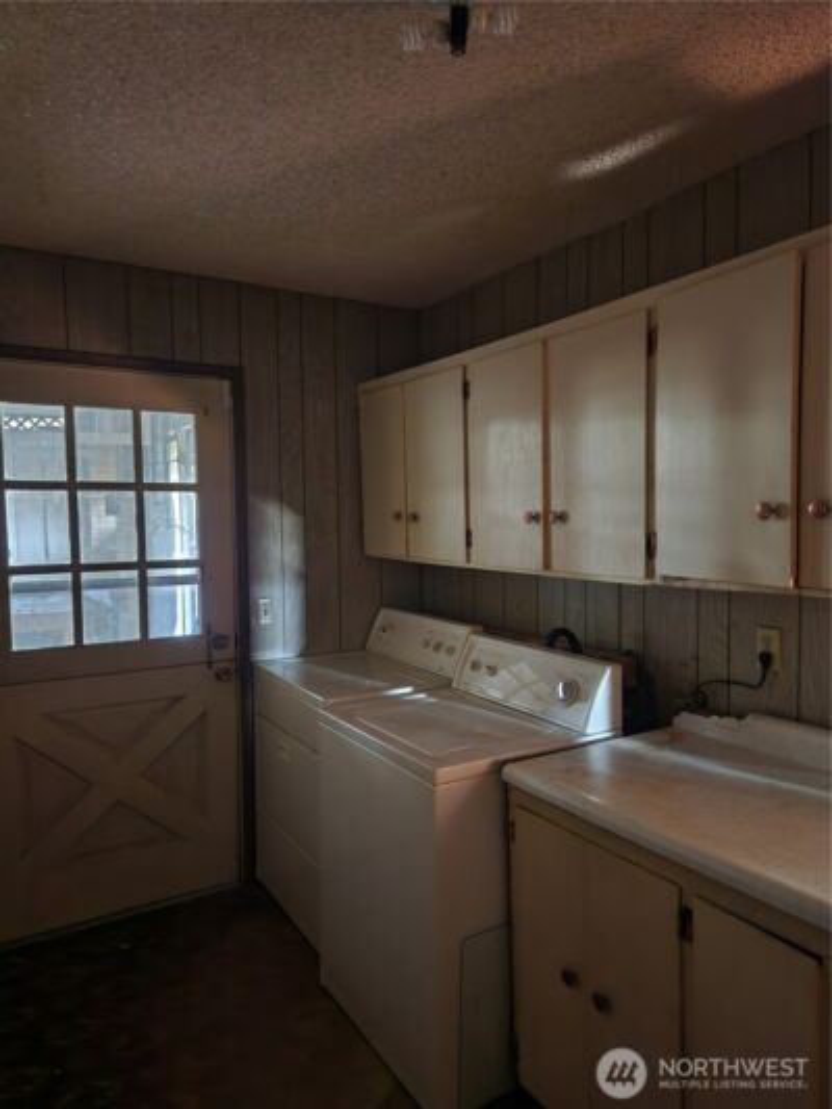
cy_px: 554
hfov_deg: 58.9
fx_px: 737
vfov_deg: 73.9
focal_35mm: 23
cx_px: 416
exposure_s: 1/9.99
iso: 1250
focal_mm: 5.4
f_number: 1.8
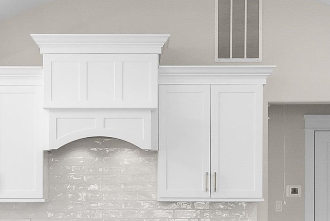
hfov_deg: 26.0
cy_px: 194
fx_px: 713
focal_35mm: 78
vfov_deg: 17.3
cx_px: 130
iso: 640
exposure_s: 1/100
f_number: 7.1
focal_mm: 17.4
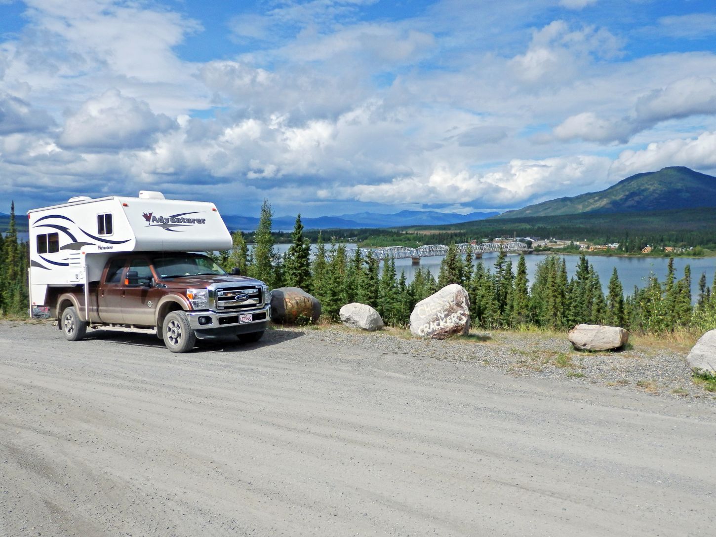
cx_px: 358
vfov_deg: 46.8
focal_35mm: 30
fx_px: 621
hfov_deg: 60.0
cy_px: 268
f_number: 9.4
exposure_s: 1/500
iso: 125
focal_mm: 5.5
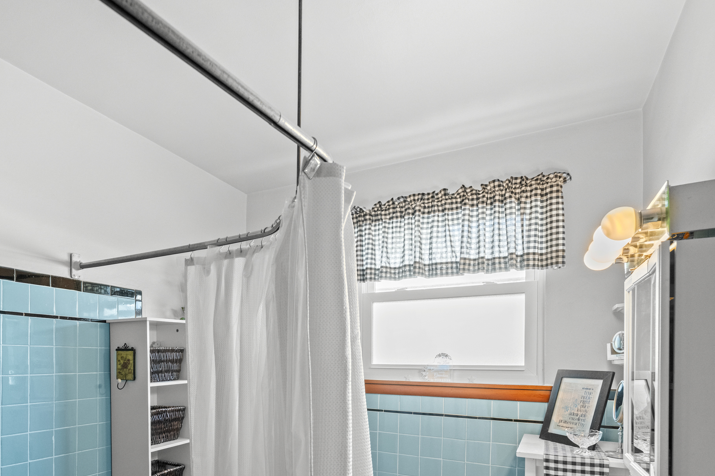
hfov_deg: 74.0
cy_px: 359
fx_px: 457
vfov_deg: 52.6
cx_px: 244
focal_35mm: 23
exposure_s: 1/20
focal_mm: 14
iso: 1600
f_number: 5.6
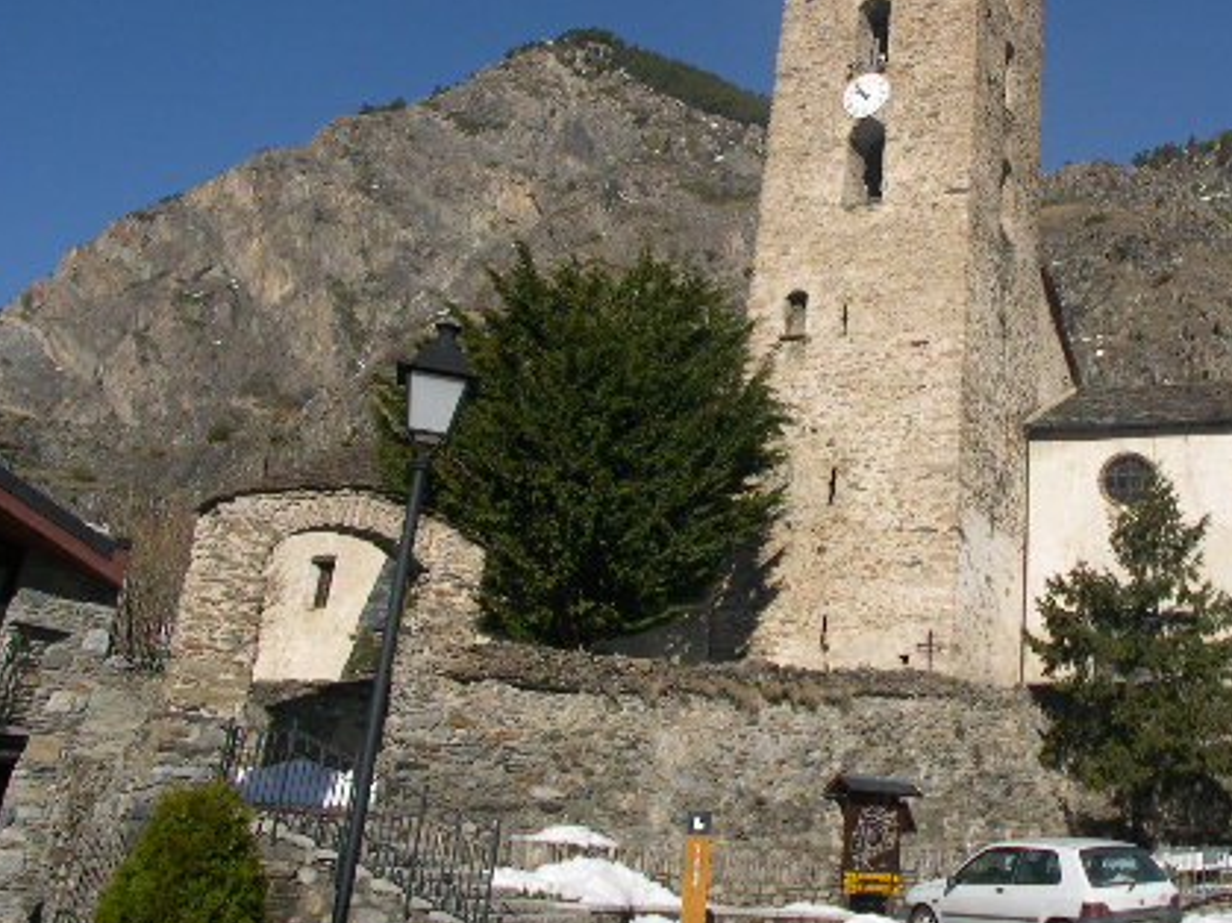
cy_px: 306
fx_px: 2064
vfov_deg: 25.1
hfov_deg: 32.6
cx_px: 923
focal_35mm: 58
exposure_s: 1/221
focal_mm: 8
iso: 100
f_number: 7.6
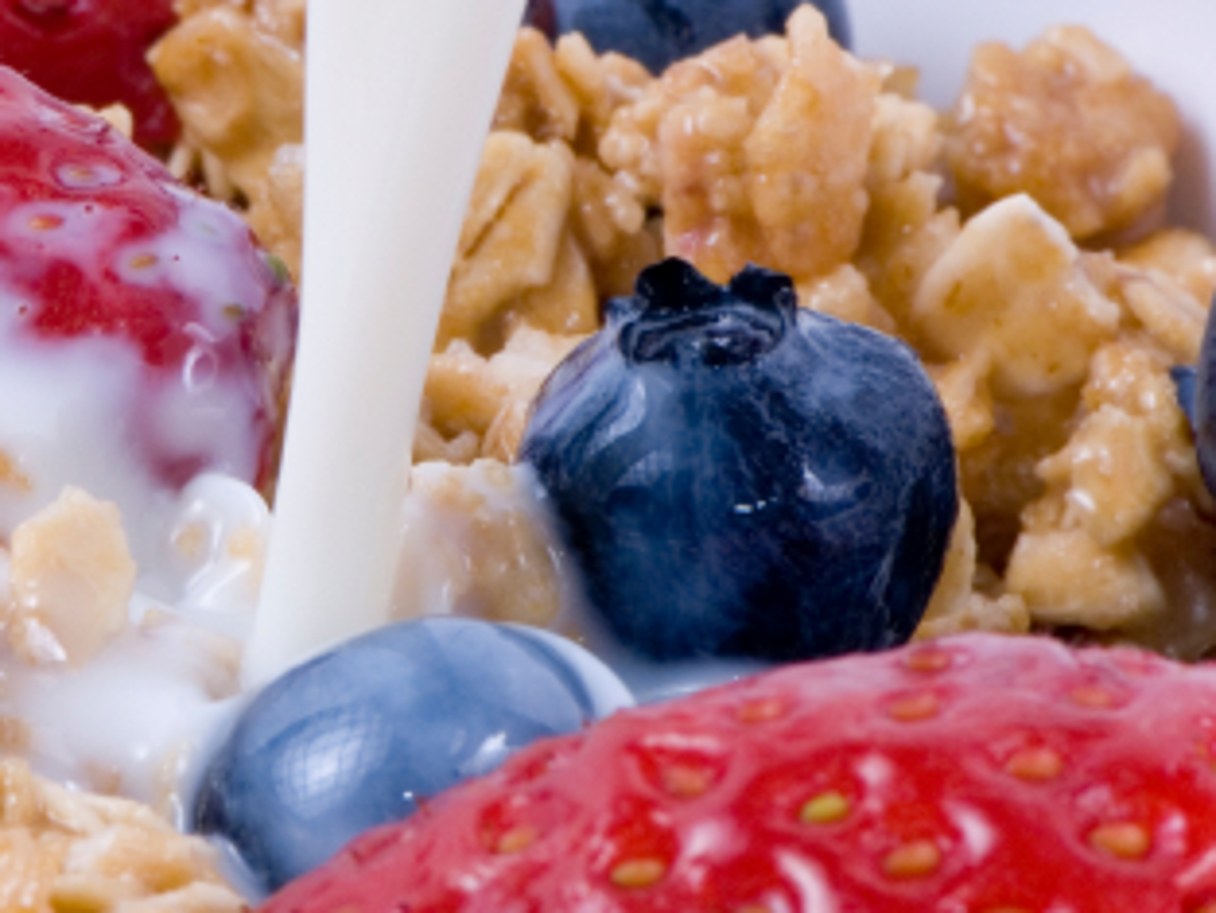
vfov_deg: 3.6
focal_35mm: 410
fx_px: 14419
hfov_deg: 4.8
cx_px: 243
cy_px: 433
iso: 100
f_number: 22
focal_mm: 105
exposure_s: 1/200
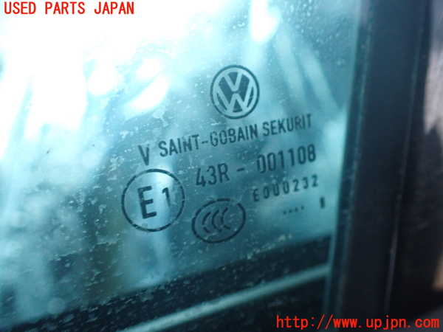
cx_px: 222
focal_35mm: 30
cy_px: 166
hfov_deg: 60.0
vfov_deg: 46.8
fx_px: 384
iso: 800
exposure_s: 1/100
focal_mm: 5.4
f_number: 2.3
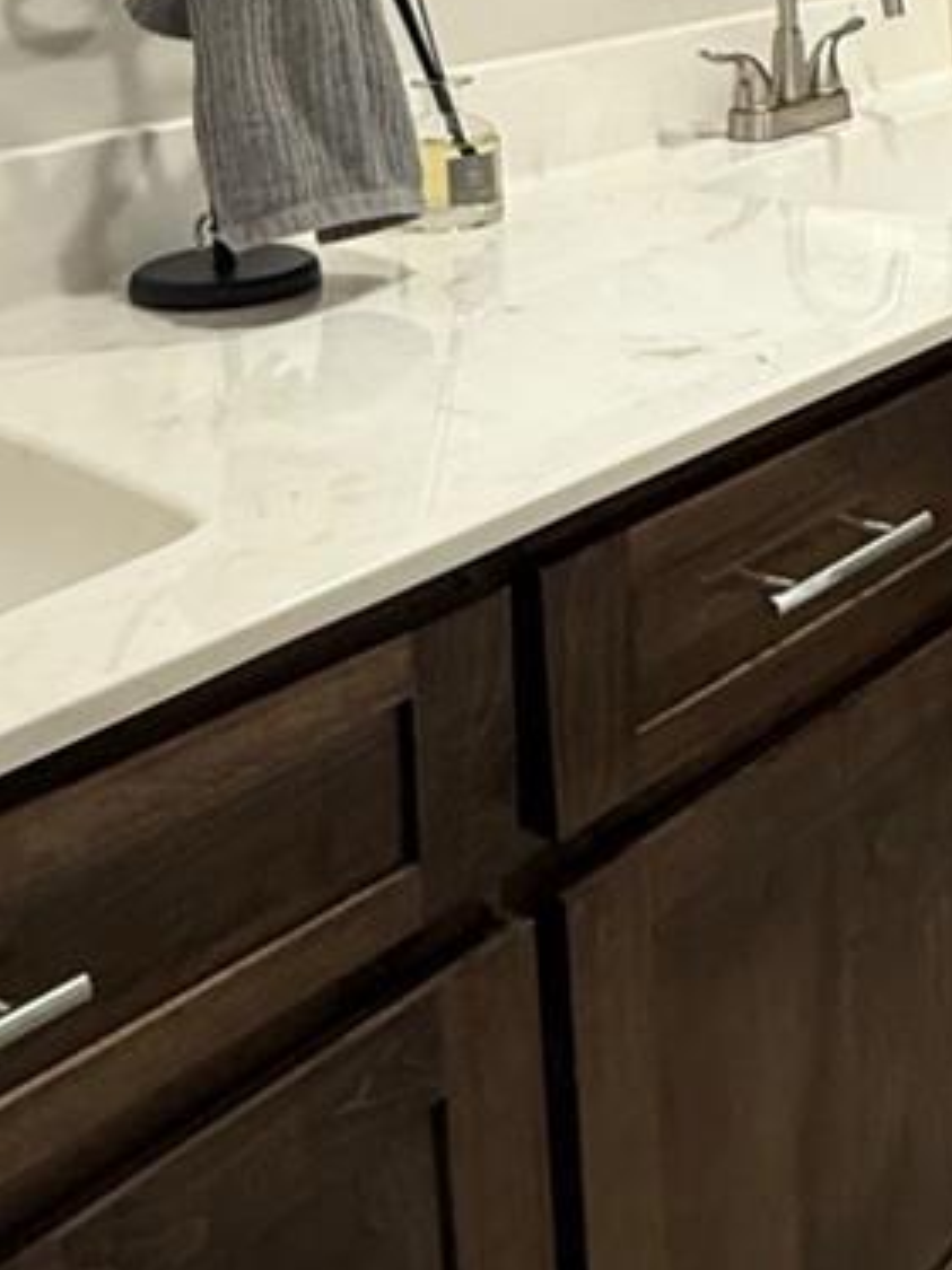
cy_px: 105
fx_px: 2055
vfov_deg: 32.5
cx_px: 1198
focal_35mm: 56
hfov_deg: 23.4
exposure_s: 1/60
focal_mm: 2.22
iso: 200
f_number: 2.2
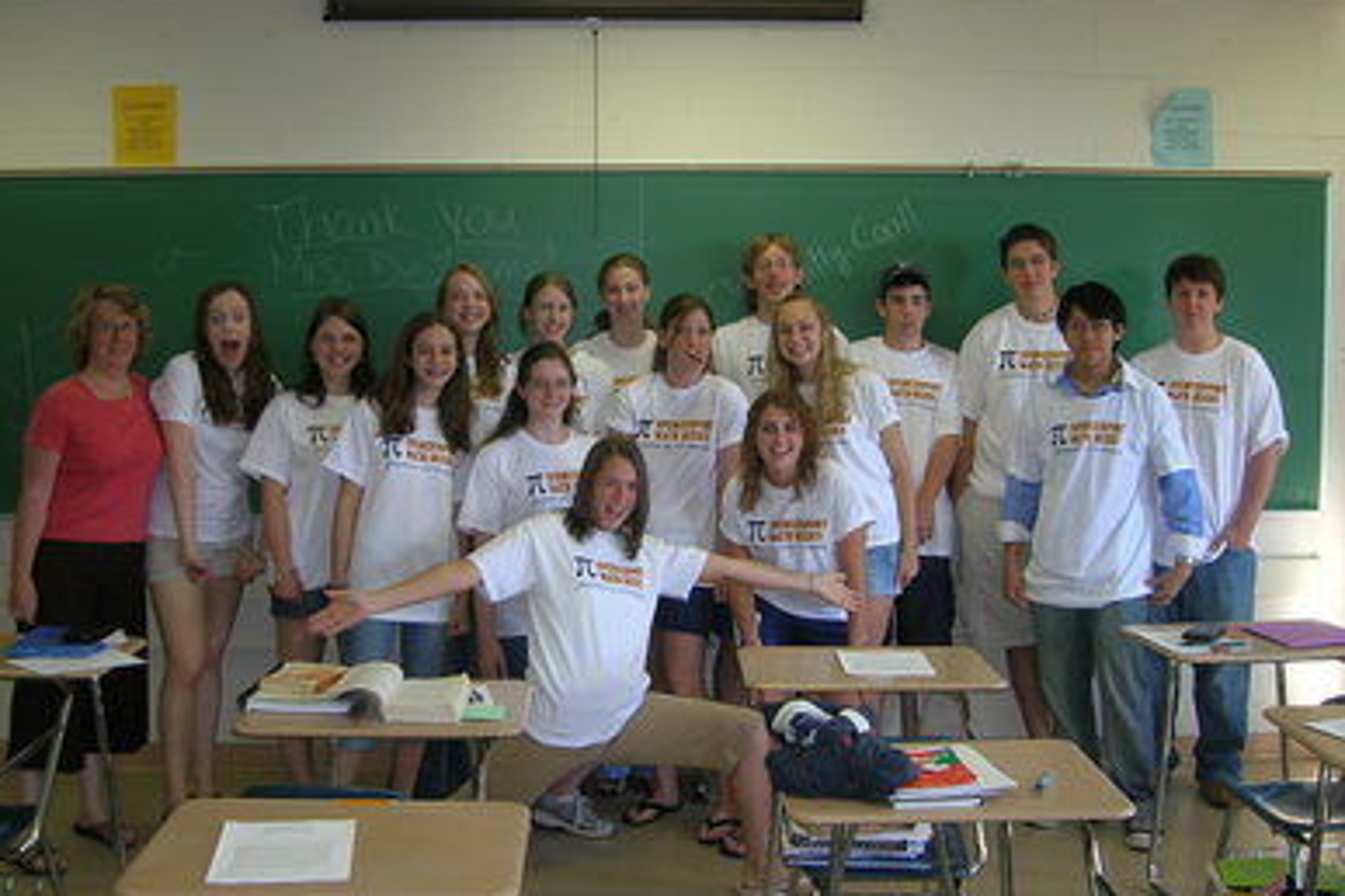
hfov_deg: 48.5
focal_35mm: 40
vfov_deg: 33.4
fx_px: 1494
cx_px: 667
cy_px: 436
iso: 50
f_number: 3
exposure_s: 1/30
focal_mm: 6.4
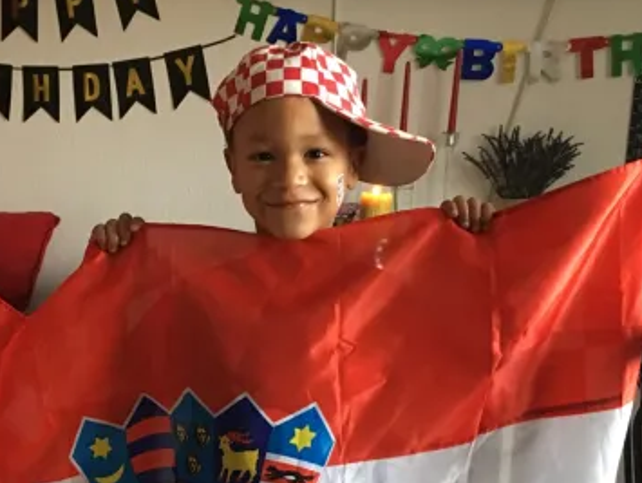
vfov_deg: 23.2
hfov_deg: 31.0
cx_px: 228
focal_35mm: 62
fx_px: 1151
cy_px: 421
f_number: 2.2
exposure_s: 1/10
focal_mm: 4.15
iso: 80
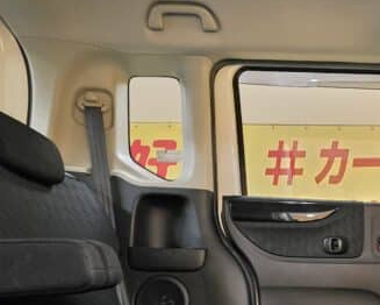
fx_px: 349
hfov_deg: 49.0
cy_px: 289
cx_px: 363
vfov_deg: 42.2
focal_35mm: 31
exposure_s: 1/25
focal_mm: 2.2
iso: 2000
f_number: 2.2
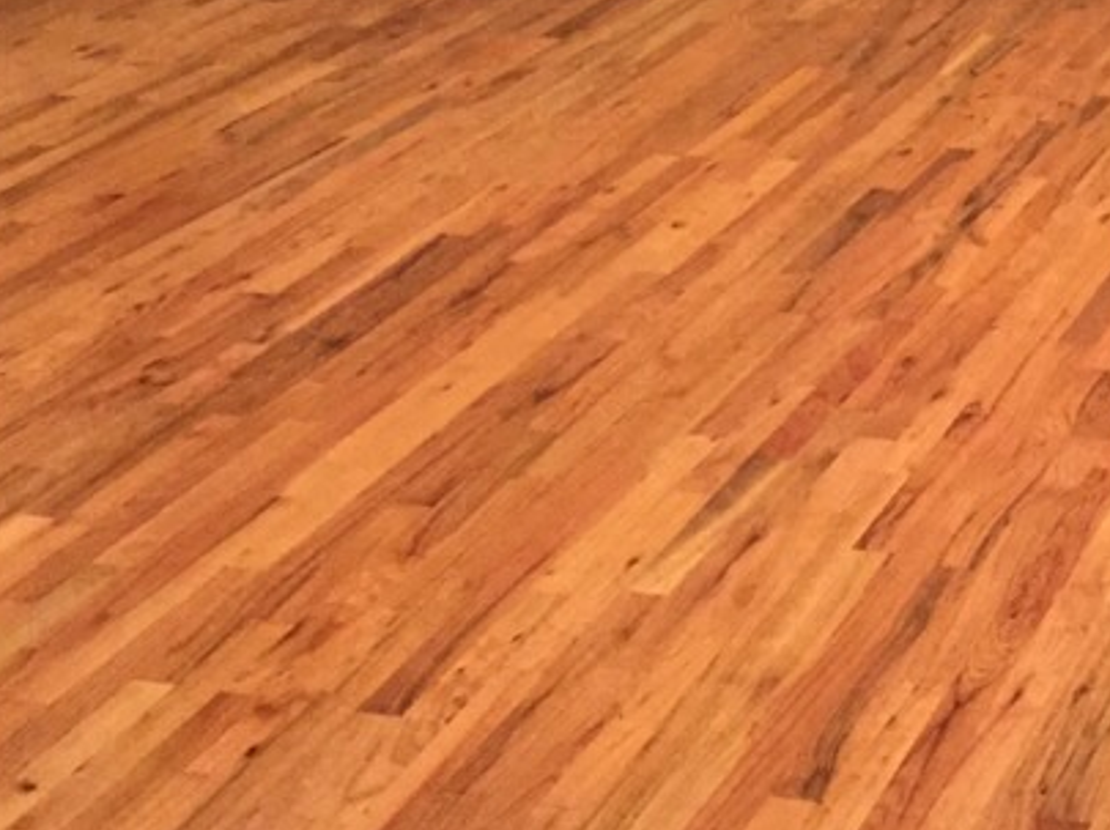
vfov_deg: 16.1
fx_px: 2755
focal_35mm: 86
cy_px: -293
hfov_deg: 21.9
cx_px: 1124
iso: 320
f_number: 2.2
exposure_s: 1/15
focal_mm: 4.15
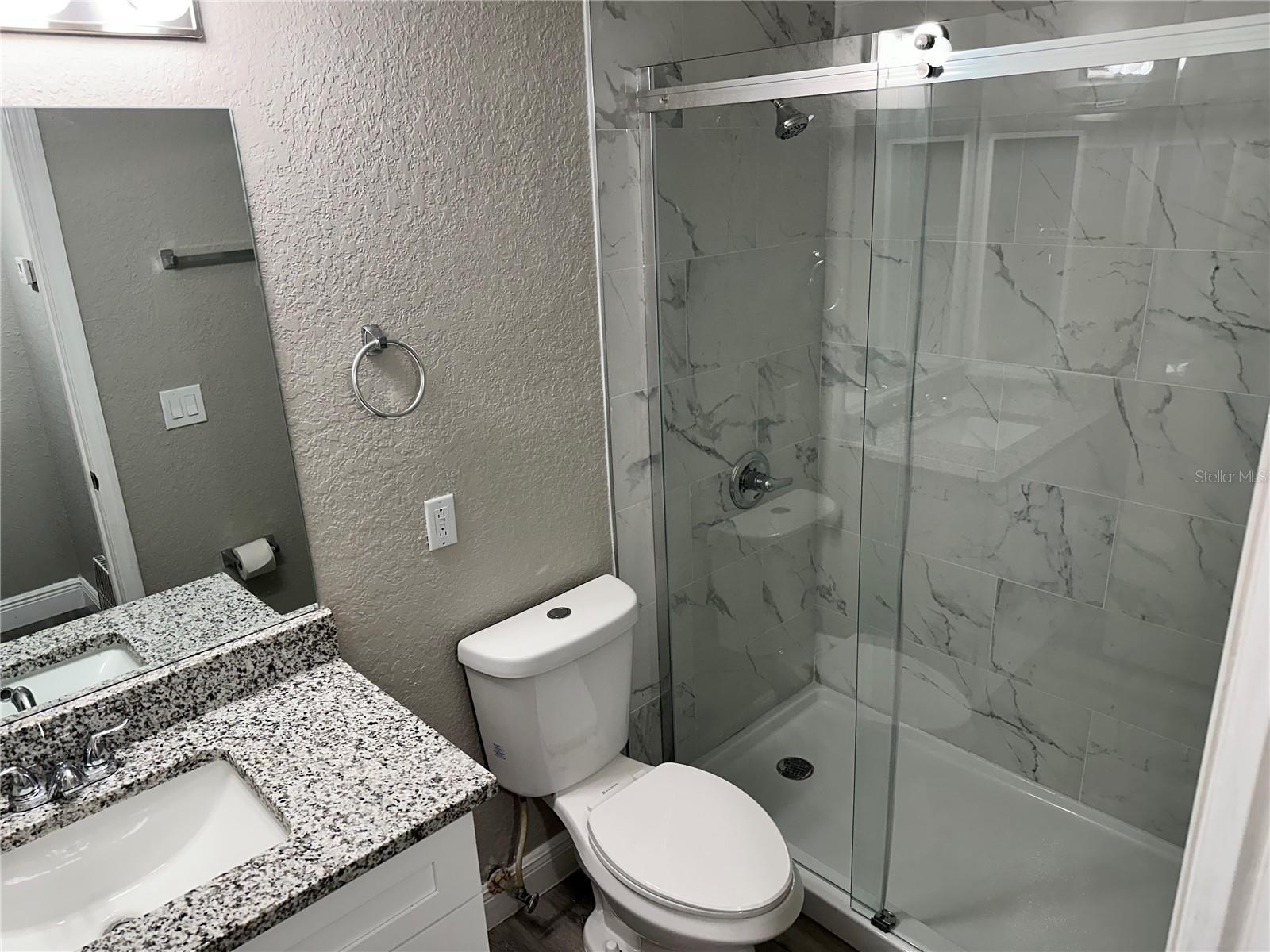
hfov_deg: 71.6
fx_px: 881
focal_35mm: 24
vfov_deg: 56.8
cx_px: 635
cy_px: 476
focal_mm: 6.86
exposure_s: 1/120
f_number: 1.78
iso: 160
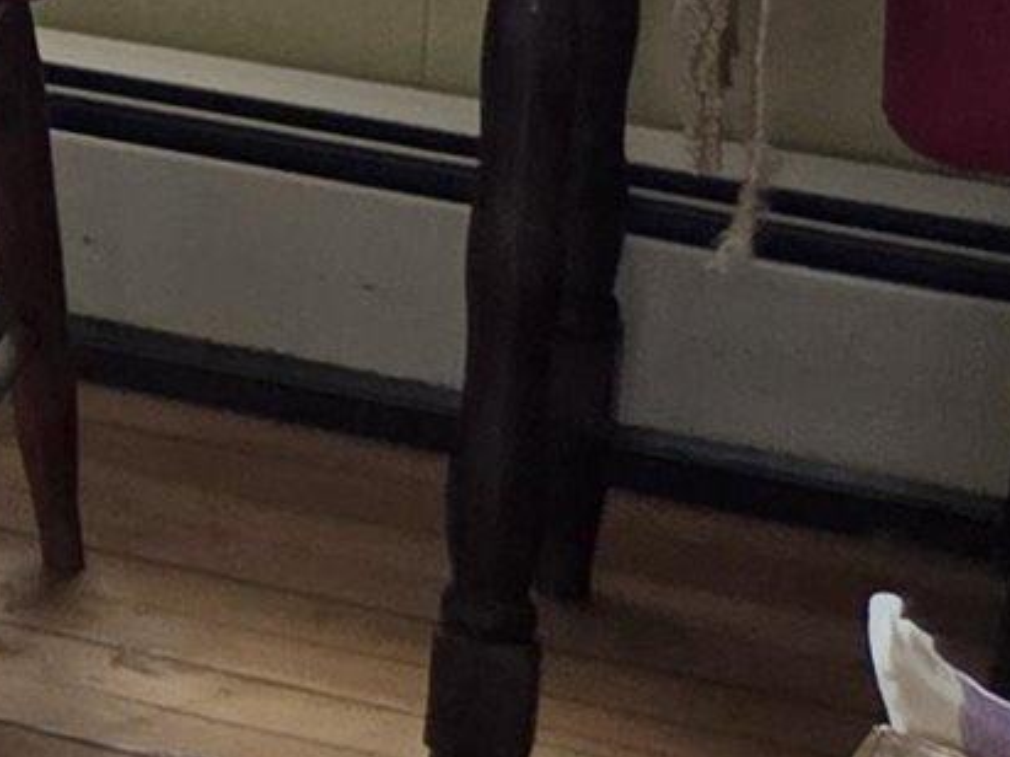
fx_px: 5017
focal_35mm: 172
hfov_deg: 8.7
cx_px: -2354
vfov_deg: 8.1
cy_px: -914
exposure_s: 1/120
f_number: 1.8
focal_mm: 5.4
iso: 320
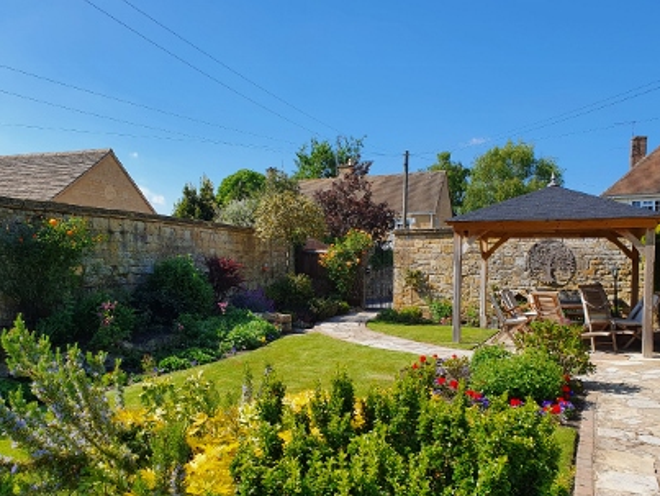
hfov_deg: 61.5
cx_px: 306
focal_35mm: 29
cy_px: 275
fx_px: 553
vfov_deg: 48.2
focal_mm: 4.32
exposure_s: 1/1072
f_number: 2.4
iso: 50
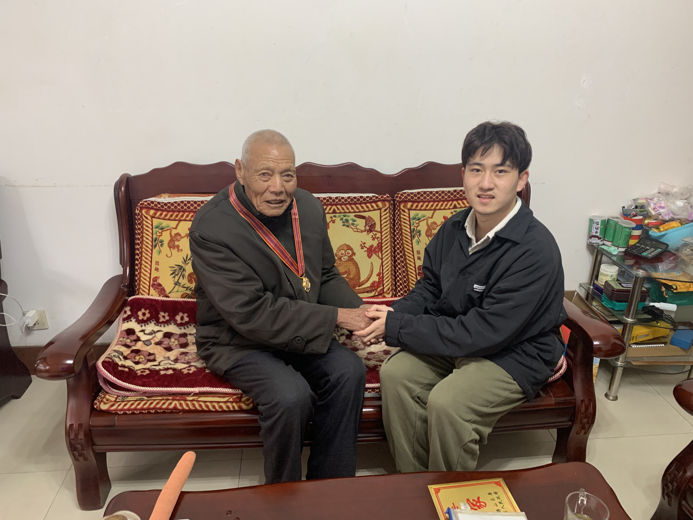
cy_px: 260
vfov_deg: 53.1
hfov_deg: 67.3
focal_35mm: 26
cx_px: 346
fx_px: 521
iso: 250
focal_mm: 4.25
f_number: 1.8
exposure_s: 1/60
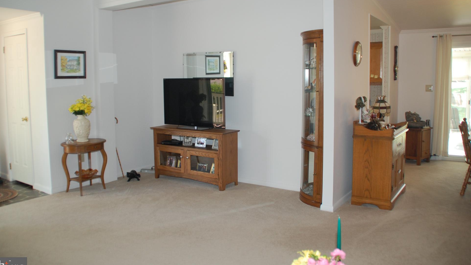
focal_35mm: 30
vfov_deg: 38.8
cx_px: 223
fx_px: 375
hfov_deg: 64.3
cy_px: 109
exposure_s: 1/60
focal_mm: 18
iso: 400
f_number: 4
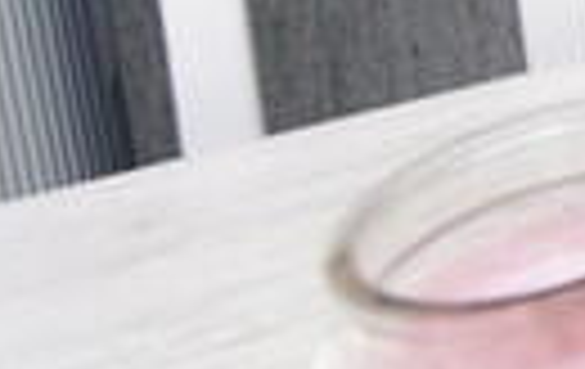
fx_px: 2046
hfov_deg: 10.5
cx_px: 1822
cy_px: -668
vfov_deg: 8.8
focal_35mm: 128
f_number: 5.6
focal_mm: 16
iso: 400
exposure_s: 1/60
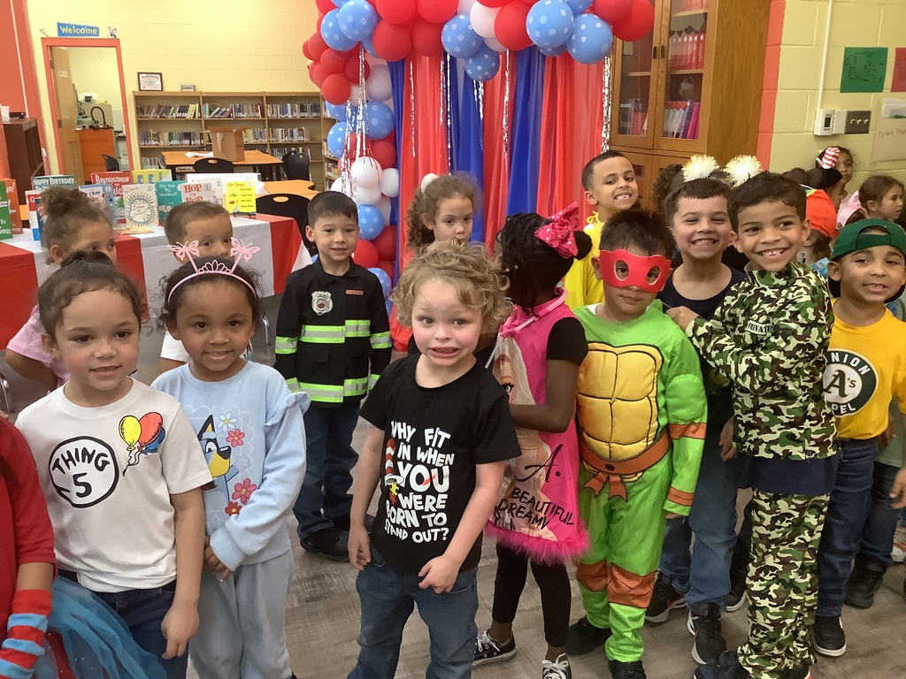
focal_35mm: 31
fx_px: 811
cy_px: 340
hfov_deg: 58.4
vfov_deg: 45.4
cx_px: 453
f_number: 2.4
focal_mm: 3.3
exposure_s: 1/60
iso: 200
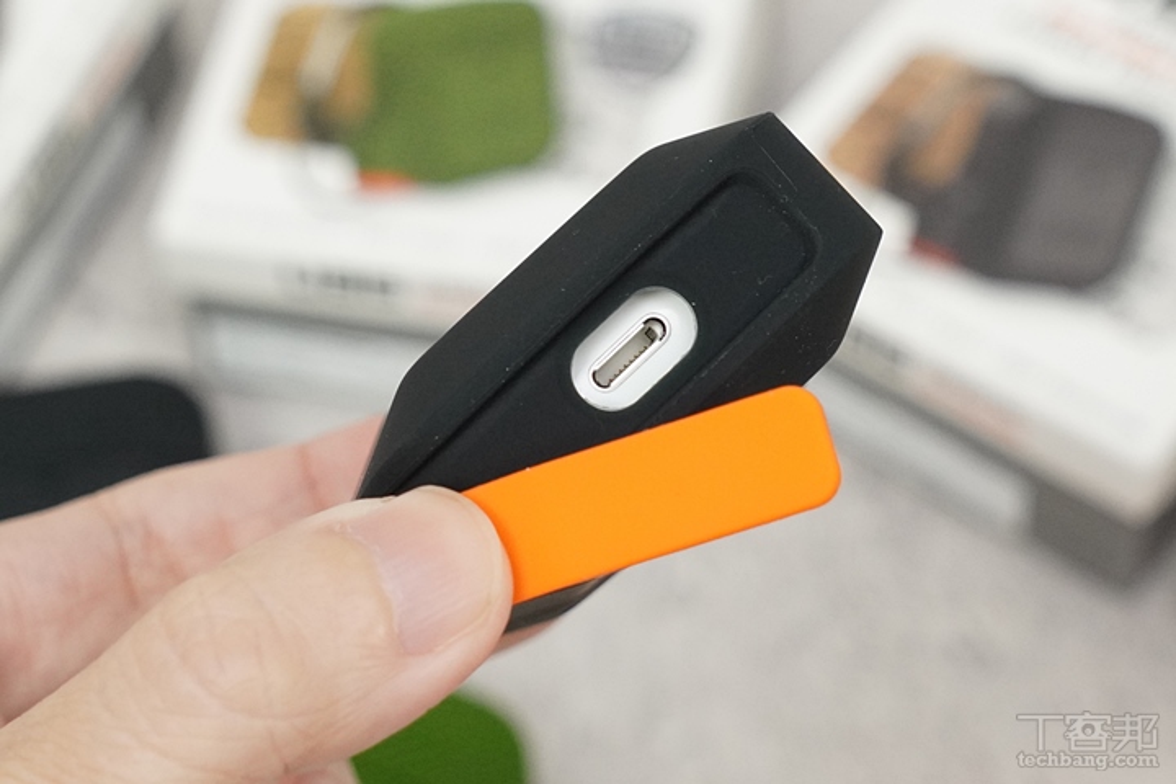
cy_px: 392
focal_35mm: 82
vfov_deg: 16.6
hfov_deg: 24.6
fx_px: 2695
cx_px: 588
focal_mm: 55
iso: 2500
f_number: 7.1
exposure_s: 1/125
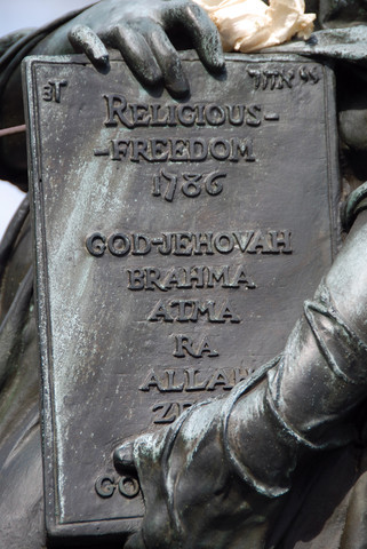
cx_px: 184
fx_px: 4577
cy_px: 274
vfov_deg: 6.9
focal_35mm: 300
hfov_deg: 4.6
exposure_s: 1/200
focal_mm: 200
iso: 100
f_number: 5.6
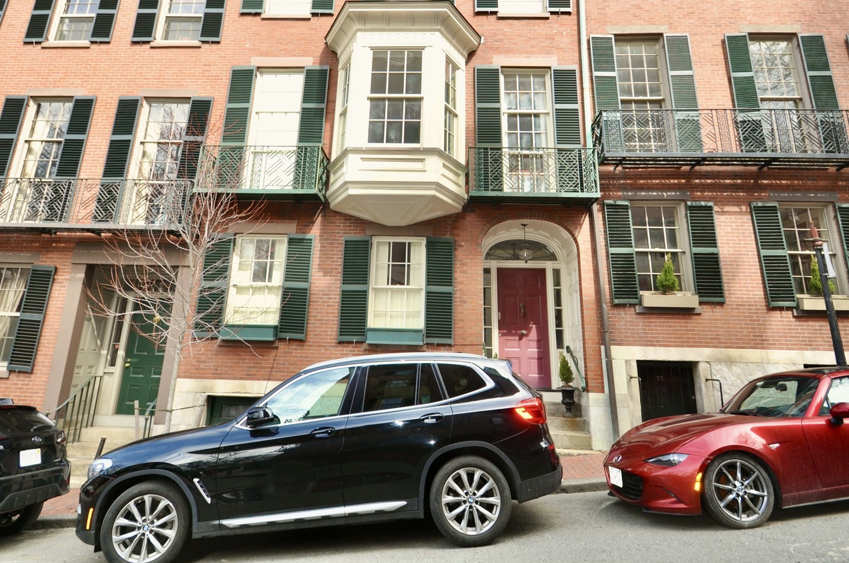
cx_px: 433
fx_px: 495
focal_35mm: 21
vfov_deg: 57.8
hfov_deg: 81.3
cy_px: 181
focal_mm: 10
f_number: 6.3
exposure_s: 1/200
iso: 200
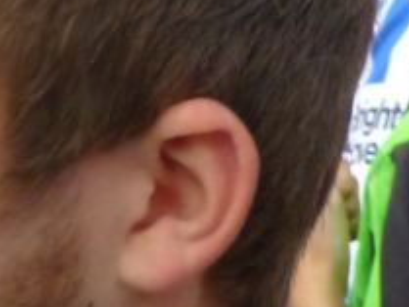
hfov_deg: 8.1
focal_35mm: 235
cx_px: -344
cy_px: -137
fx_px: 2778
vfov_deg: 6.3
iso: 400
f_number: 3.9
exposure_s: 1/125
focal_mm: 7.4
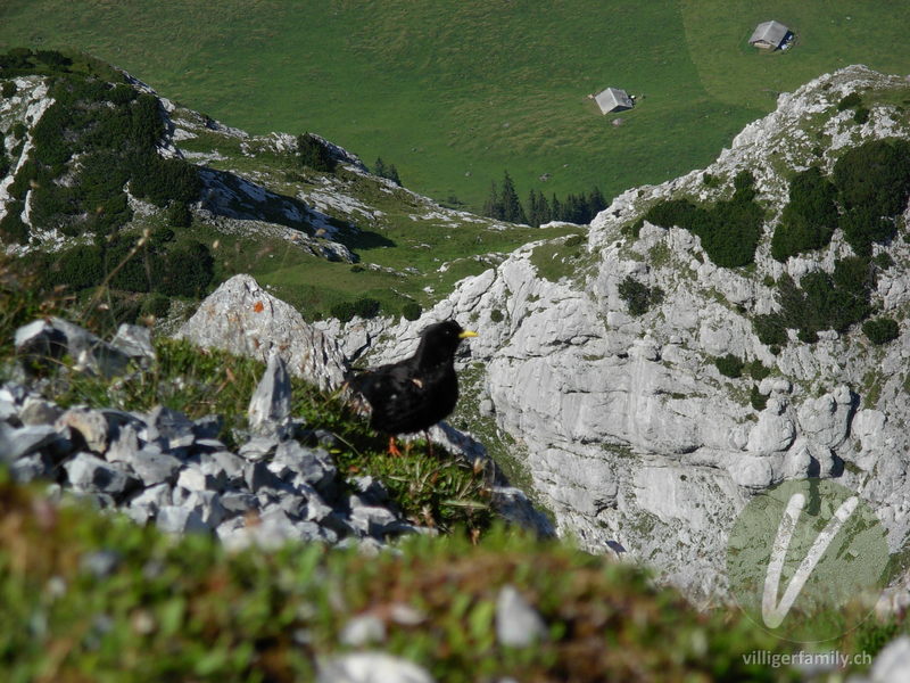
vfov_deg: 7.8
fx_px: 4995
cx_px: 455
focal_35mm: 190
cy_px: 342
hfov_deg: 10.4
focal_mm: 31.4
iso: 79
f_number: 5
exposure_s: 1/558
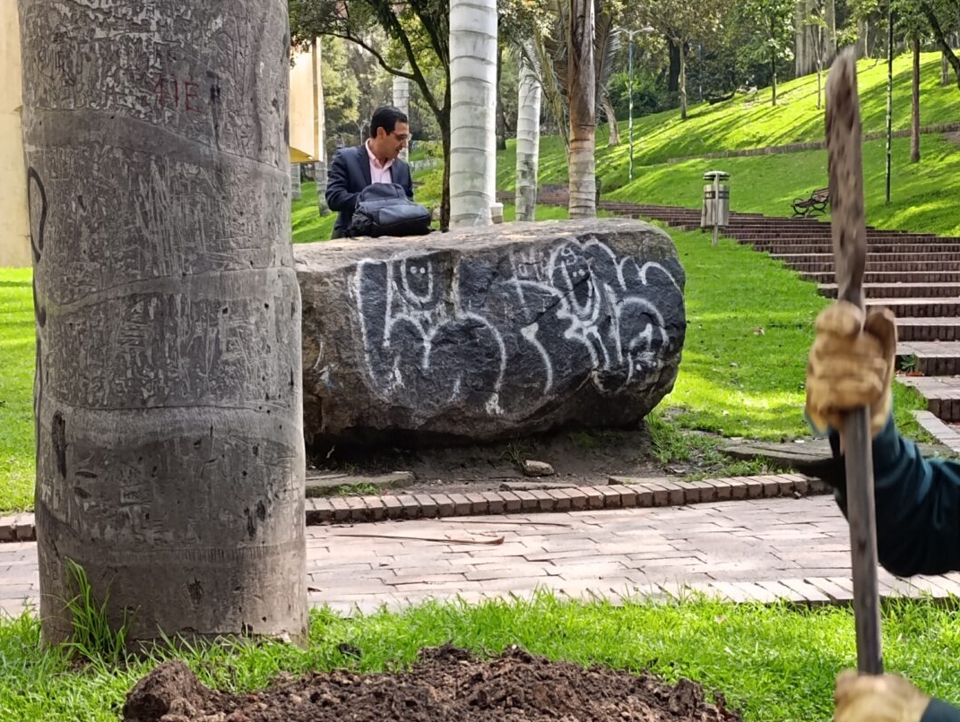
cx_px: 578
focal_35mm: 55
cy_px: 558
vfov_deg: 26.2
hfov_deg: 34.8
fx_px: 1527
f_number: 1.6
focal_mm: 6.14
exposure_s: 1/120
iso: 80
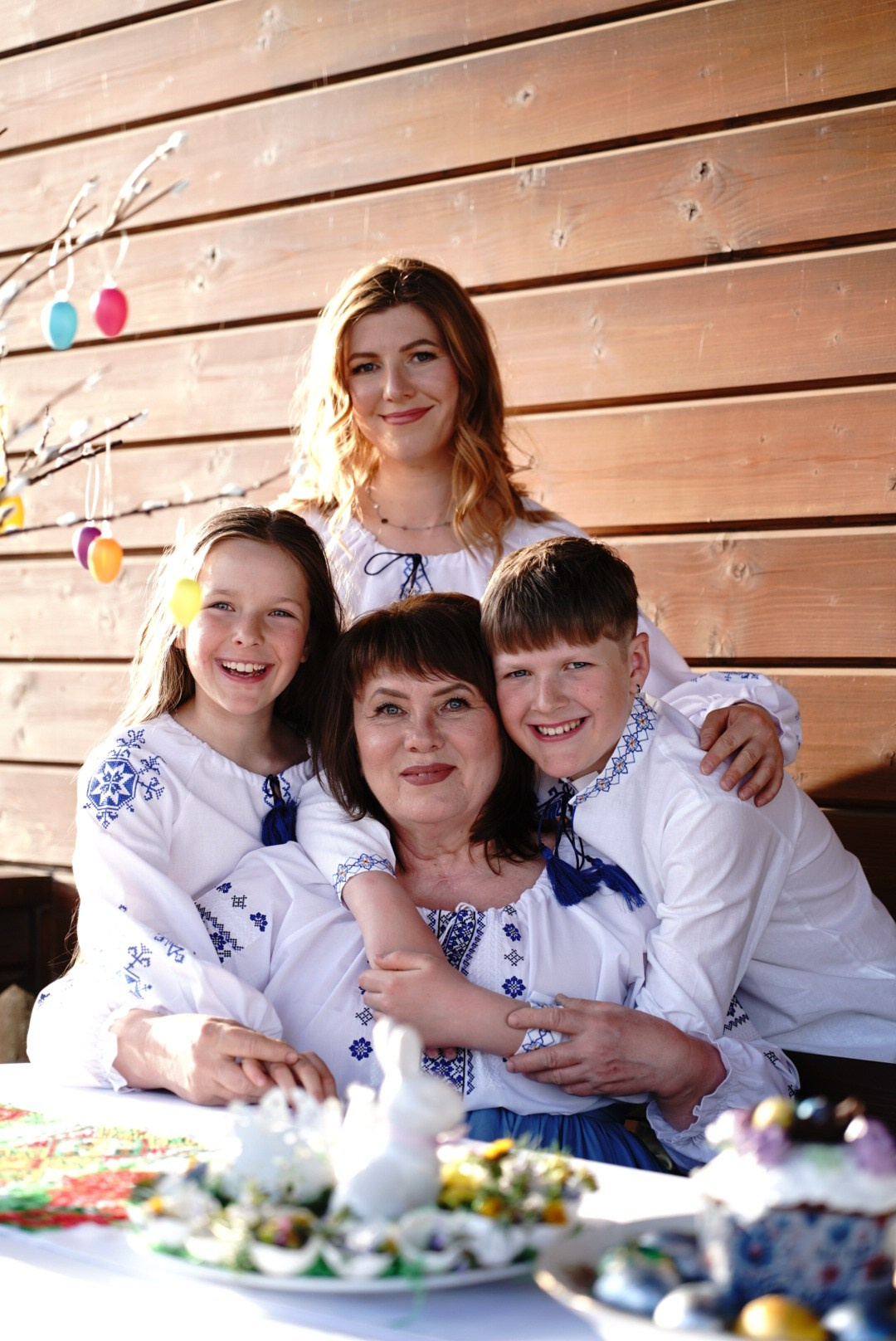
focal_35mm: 63
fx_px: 2348
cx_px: 448
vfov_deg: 31.9
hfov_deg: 21.6
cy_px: 670
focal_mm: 63
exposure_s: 1/320
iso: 200
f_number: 2.8
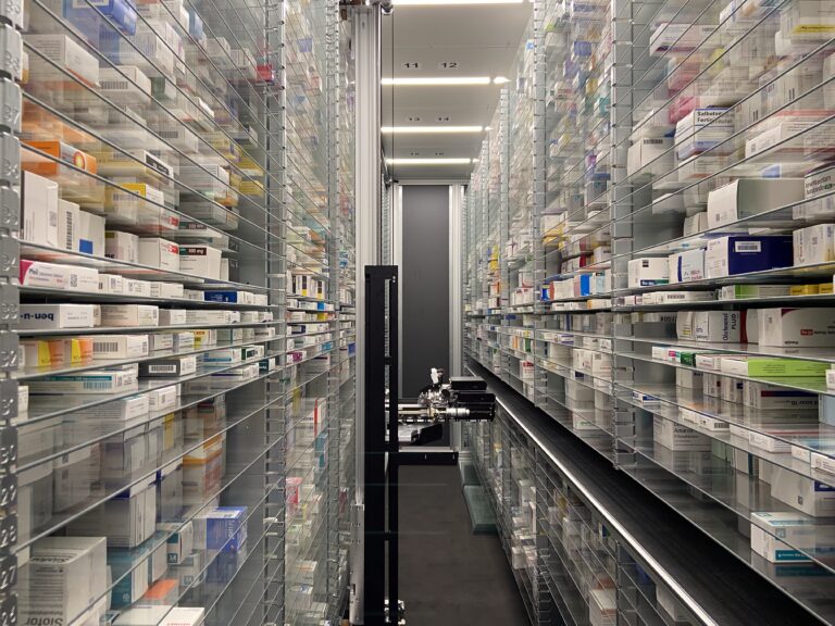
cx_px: 418
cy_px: 313
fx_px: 627
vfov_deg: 53.1
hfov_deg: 67.3
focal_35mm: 26
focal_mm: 4.25
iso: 80
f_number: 1.8
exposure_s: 1/50
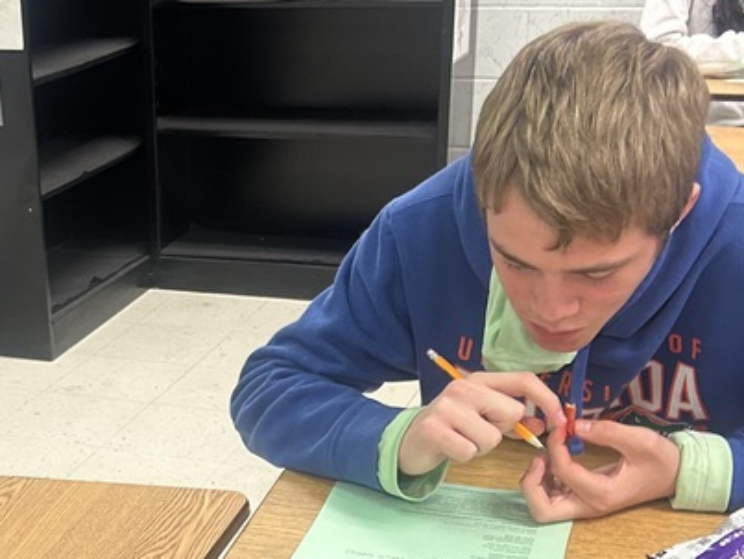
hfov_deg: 28.8
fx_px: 1420
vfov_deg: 21.8
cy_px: 489
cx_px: 168
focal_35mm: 66
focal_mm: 5.7
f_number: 1.5
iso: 200
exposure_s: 1/60
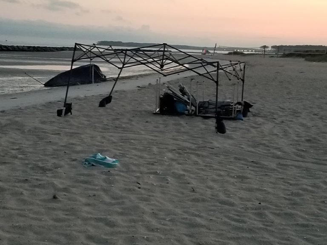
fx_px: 246
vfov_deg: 53.1
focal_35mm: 26
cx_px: 164
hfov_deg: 67.3
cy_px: 122
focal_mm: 4.25
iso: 500
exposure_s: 1/10
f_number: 1.7
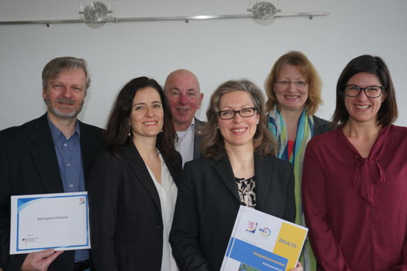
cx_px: 204
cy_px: 136
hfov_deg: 49.6
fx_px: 441
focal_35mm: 39
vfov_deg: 34.2
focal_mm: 39
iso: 800
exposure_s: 1/160
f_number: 4
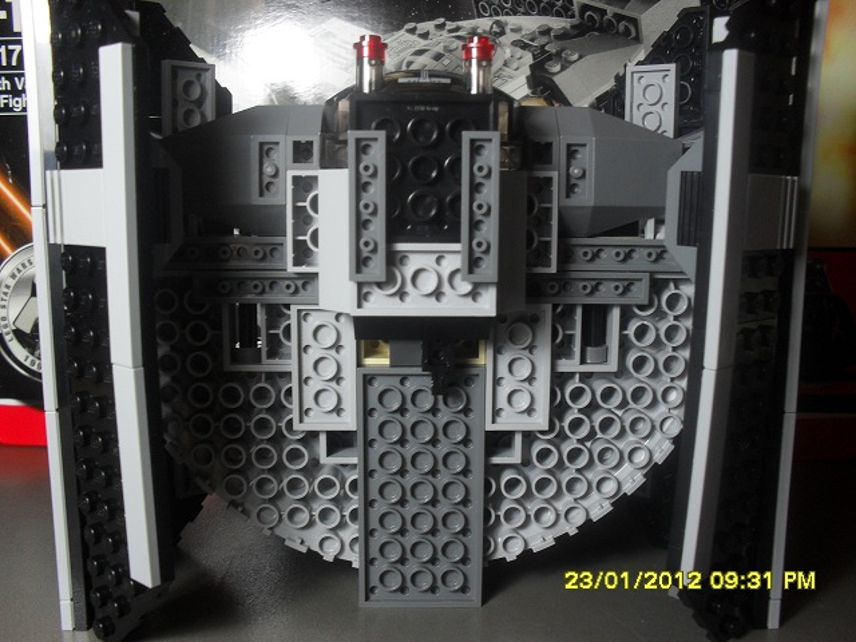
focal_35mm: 35
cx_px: 428
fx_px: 865
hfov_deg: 52.6
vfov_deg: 40.7
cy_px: 321
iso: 100
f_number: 3.2
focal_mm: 6.3
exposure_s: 1/45
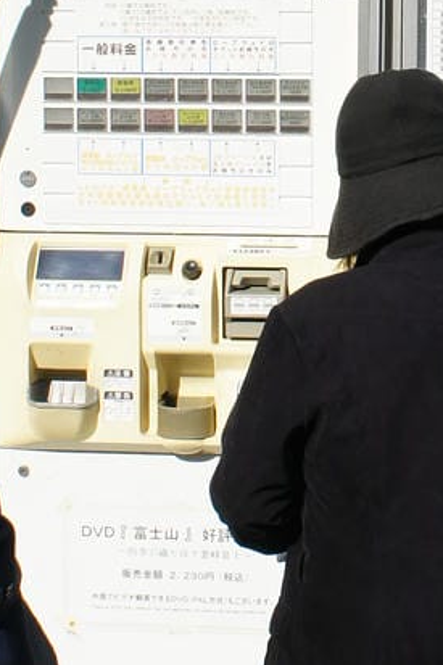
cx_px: 446
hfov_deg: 11.5
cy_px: -27
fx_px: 2180
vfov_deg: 16.9
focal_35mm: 118
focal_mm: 18
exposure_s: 1/250
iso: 200
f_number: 11
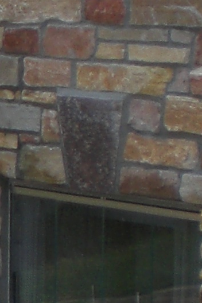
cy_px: 227
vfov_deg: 8.9
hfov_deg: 5.7
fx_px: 1936
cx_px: -304
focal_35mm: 230
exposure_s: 1/250
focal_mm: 6.3
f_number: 3.1
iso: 50
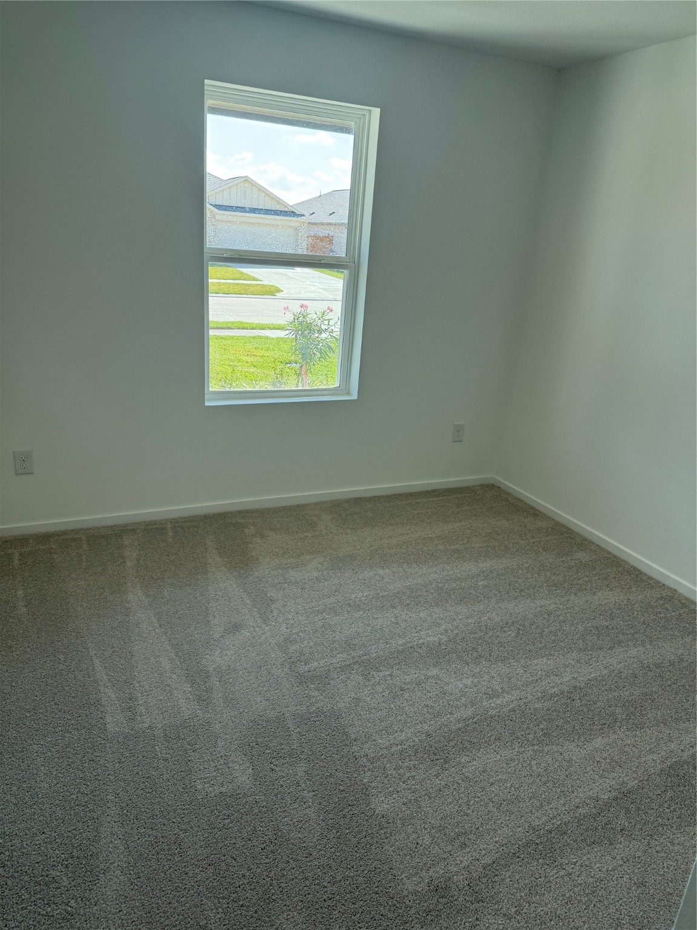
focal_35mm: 24
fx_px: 644
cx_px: 348
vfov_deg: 71.6
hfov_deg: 56.8
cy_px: 465
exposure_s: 1/205
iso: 64
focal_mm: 6.76
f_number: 1.78
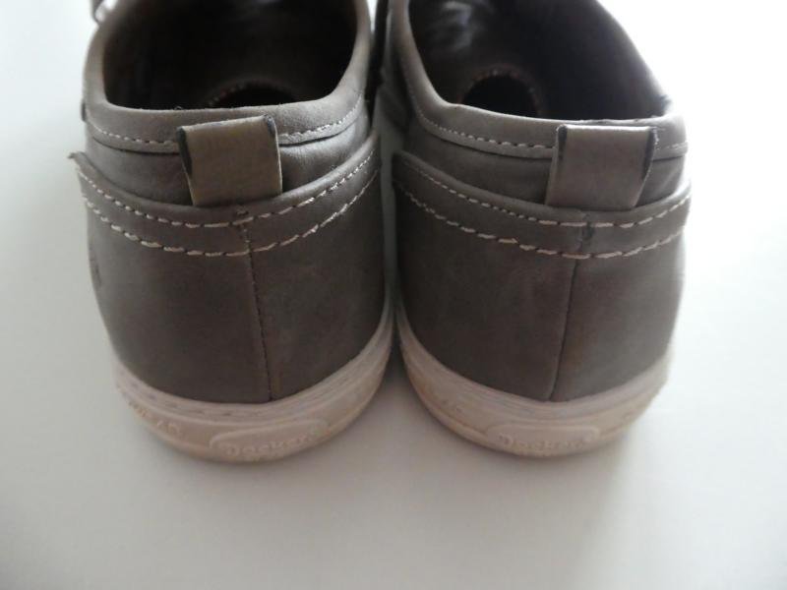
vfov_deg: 56.8
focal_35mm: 24
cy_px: 295
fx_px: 546
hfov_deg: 71.6
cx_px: 394
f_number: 3.3
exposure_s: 1/40
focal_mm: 4.3
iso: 1600
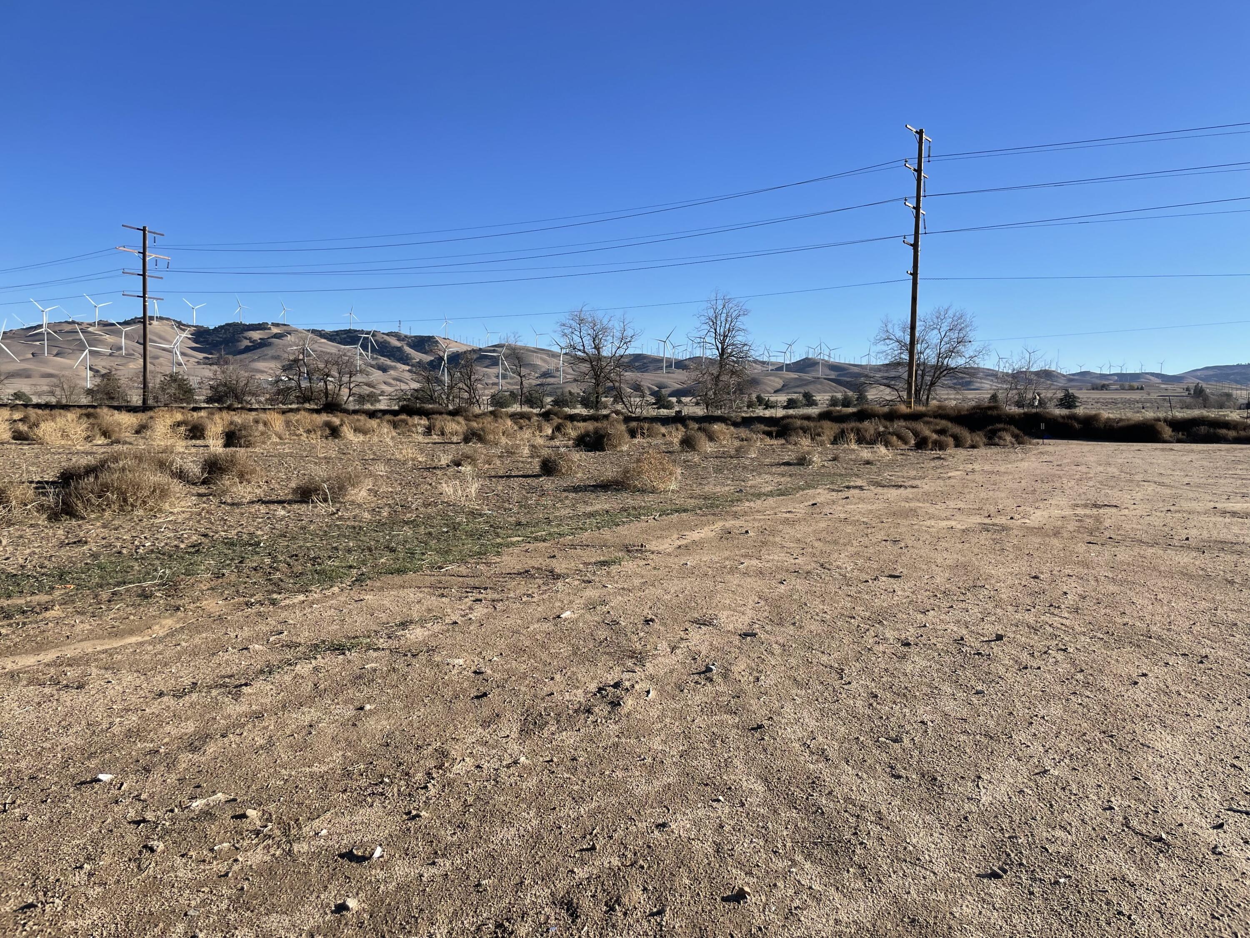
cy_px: 469
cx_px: 625
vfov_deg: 53.1
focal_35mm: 26
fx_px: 939
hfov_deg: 67.3
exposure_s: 1/3040
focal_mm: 4.2
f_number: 1.6
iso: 32
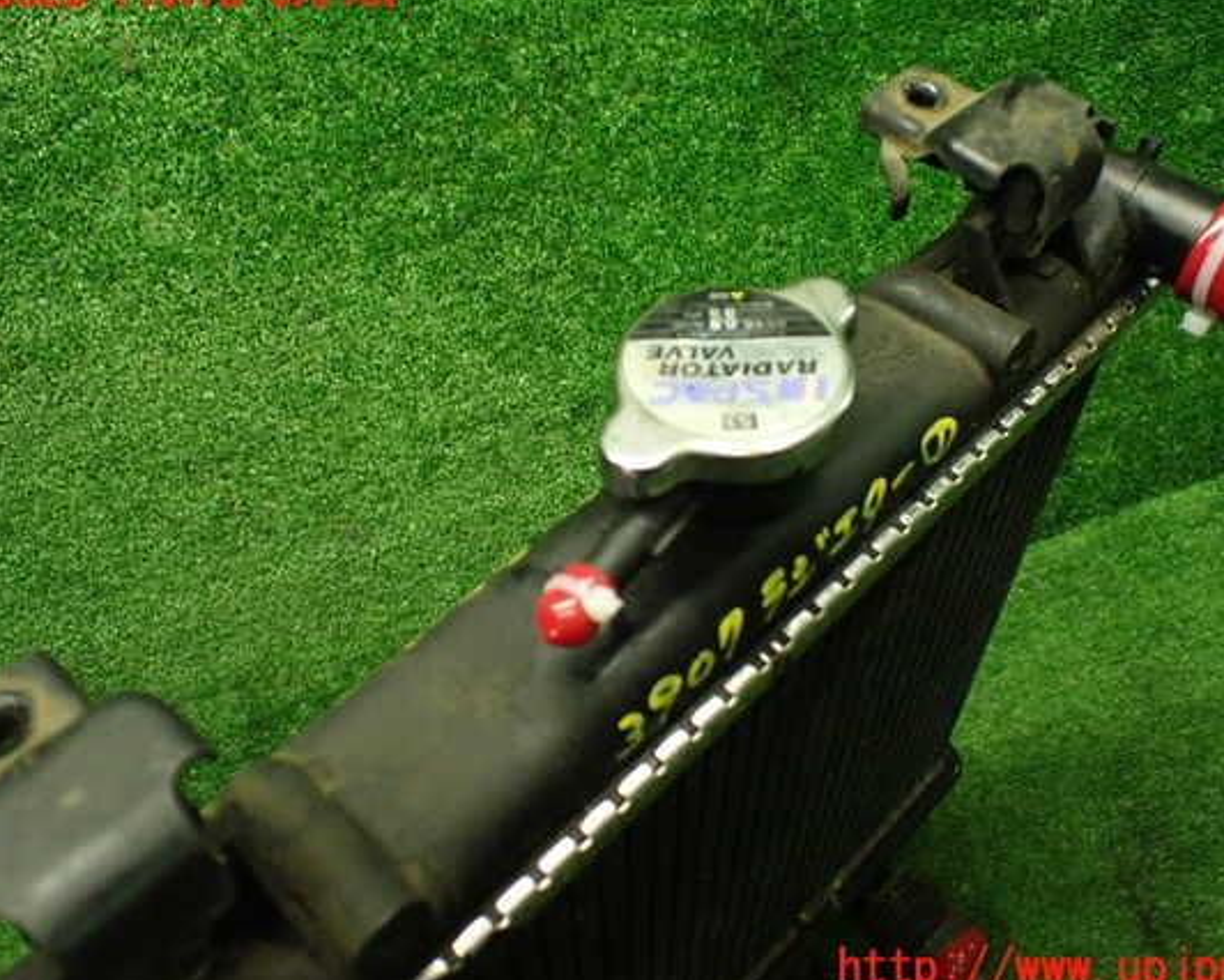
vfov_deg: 44.6
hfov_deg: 54.1
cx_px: 667
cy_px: 481
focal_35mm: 33
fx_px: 1196
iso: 640
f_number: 2.3
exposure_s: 1/125
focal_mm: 5.4
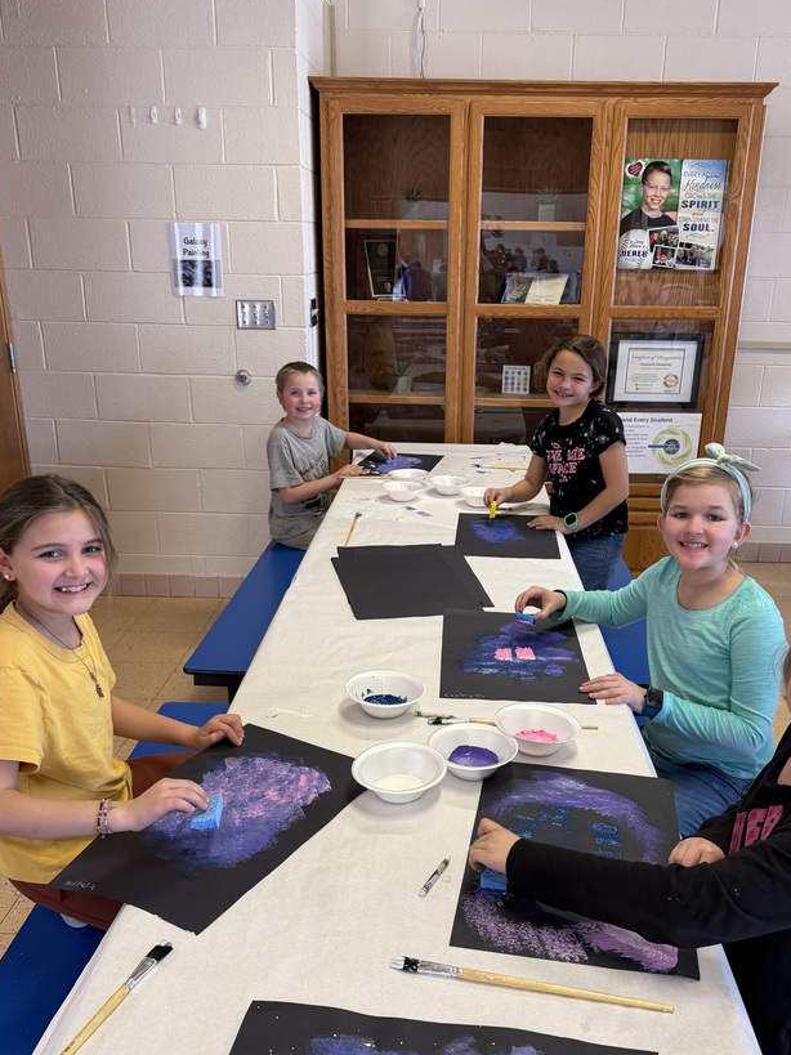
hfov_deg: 46.8
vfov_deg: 59.7
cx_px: 423
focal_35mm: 30
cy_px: 603
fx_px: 914
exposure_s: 1/120
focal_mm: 6.76
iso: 200
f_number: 1.78
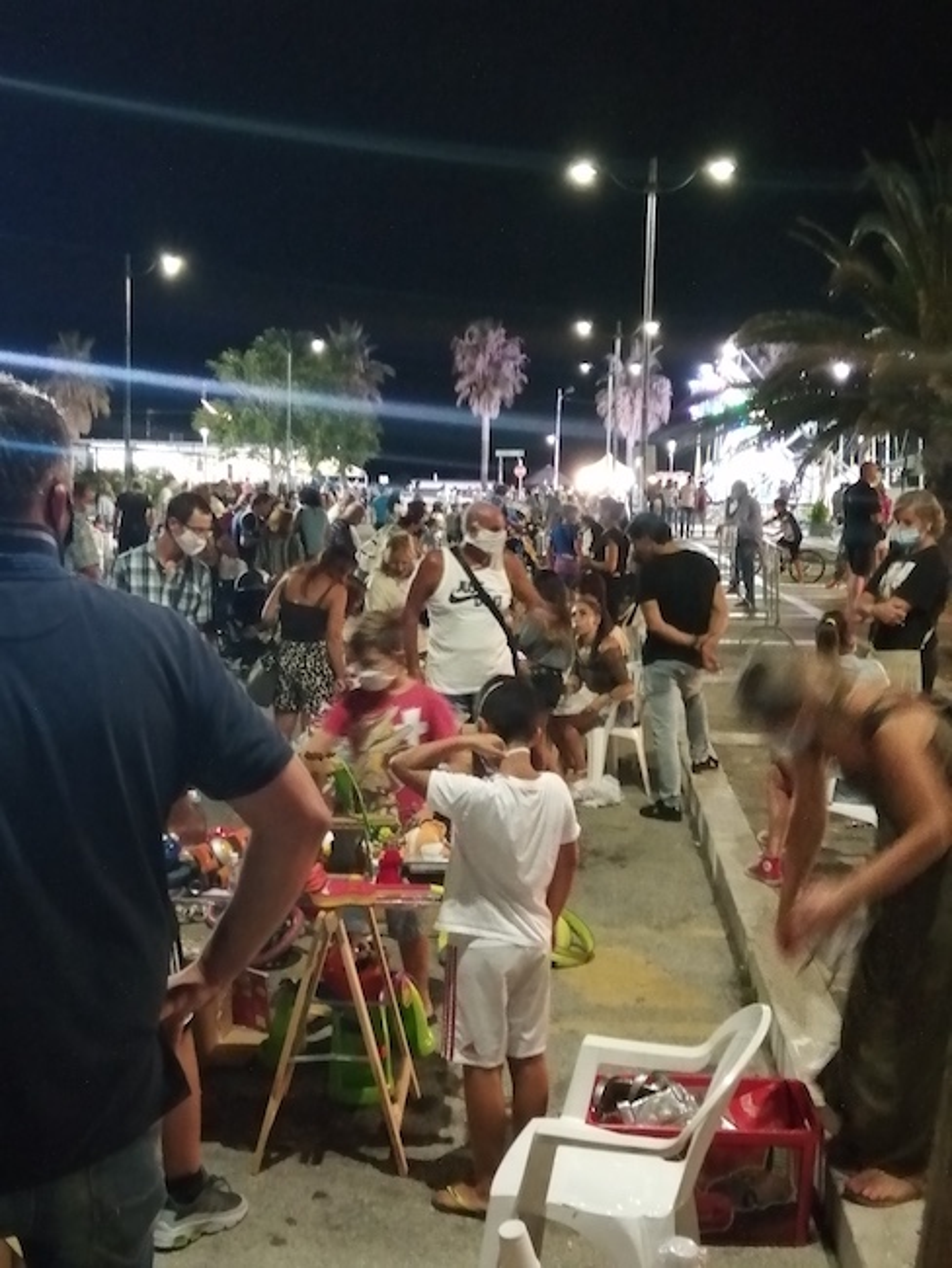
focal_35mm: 40
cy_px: 634
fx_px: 1466
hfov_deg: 36.0
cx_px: 476
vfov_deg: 46.8
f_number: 1.8
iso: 1000
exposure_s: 1/14.3
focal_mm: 3.6
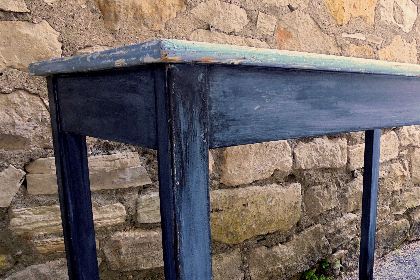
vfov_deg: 36.6
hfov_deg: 52.3
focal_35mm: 36
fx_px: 420
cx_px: 274
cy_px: 180
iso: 100
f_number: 3.5
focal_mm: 4.6
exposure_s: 1/30
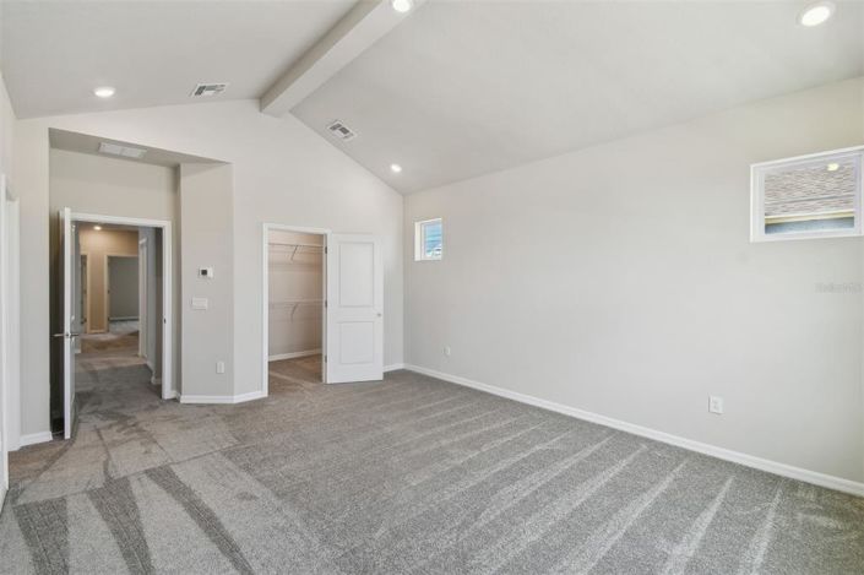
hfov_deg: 100.4
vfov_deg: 77.2
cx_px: 432
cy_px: 288
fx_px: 360
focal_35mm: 15
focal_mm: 10
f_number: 7.1
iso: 100
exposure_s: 1/40
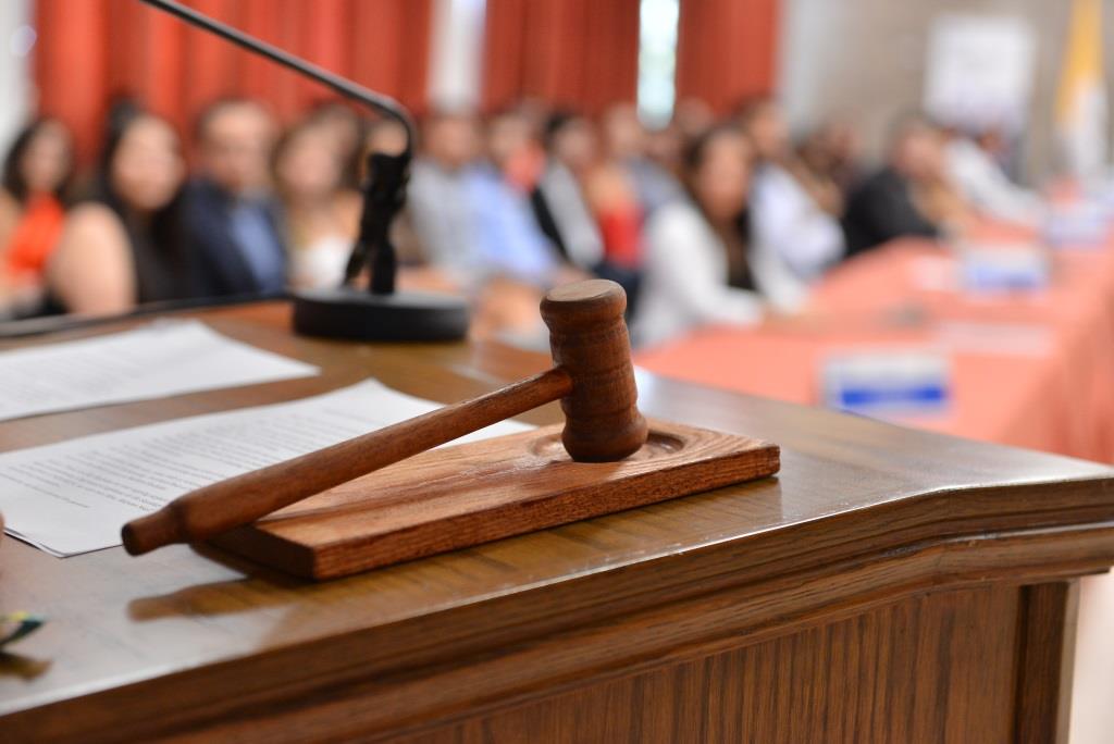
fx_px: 2167
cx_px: 557
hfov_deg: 28.8
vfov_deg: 19.5
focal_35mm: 70
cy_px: 372
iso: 1250
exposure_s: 1/100
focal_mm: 70
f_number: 3.5
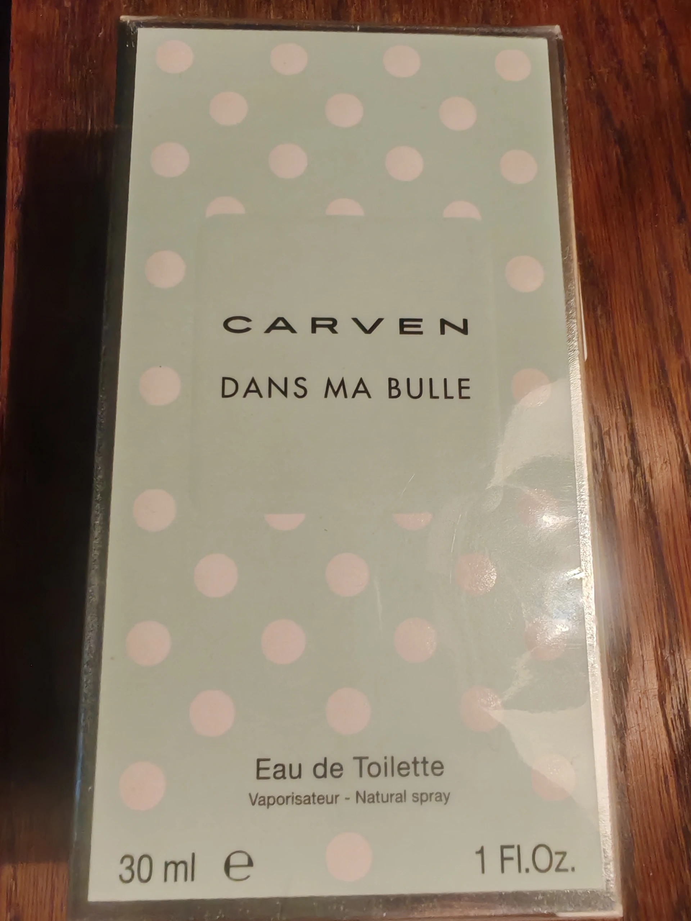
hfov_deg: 51.4
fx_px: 719
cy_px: 460
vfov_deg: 65.3
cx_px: 346
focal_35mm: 27
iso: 125
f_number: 2.2
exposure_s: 1/50
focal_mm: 1.96
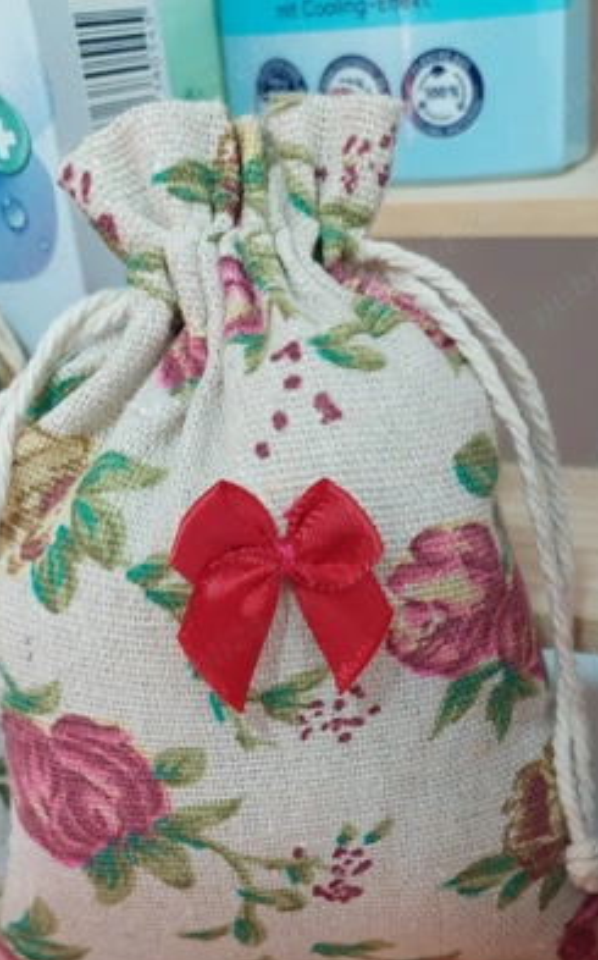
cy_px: 486
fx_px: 705
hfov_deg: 45.9
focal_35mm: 27
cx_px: 278
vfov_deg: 68.4
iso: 160
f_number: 1.8
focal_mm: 5.23
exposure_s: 1/50
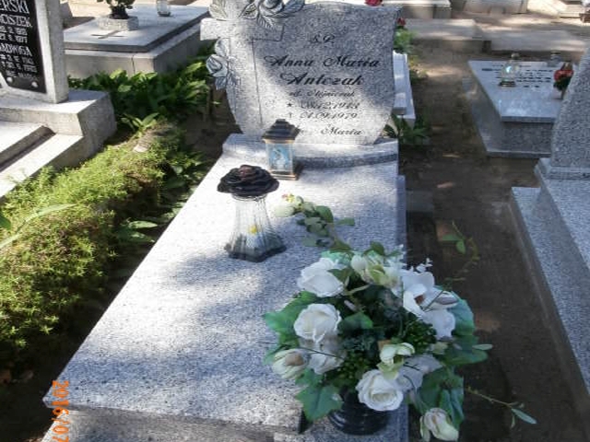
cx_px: 295
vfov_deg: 56.8
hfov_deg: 71.6
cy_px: 221
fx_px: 409
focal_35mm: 24
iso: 100
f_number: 7.9
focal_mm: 4.2
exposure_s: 1/50
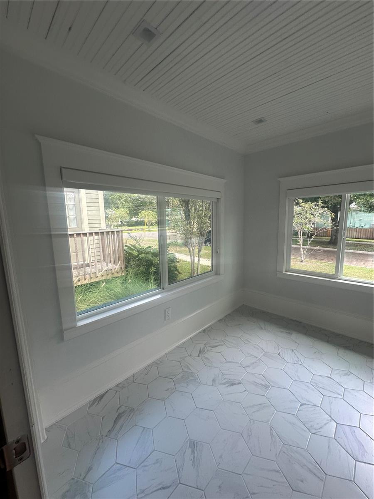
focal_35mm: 14
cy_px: 250
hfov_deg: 85.7
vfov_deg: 102.1
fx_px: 202
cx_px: 187
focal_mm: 2.22
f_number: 2.2
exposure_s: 1/120
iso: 80
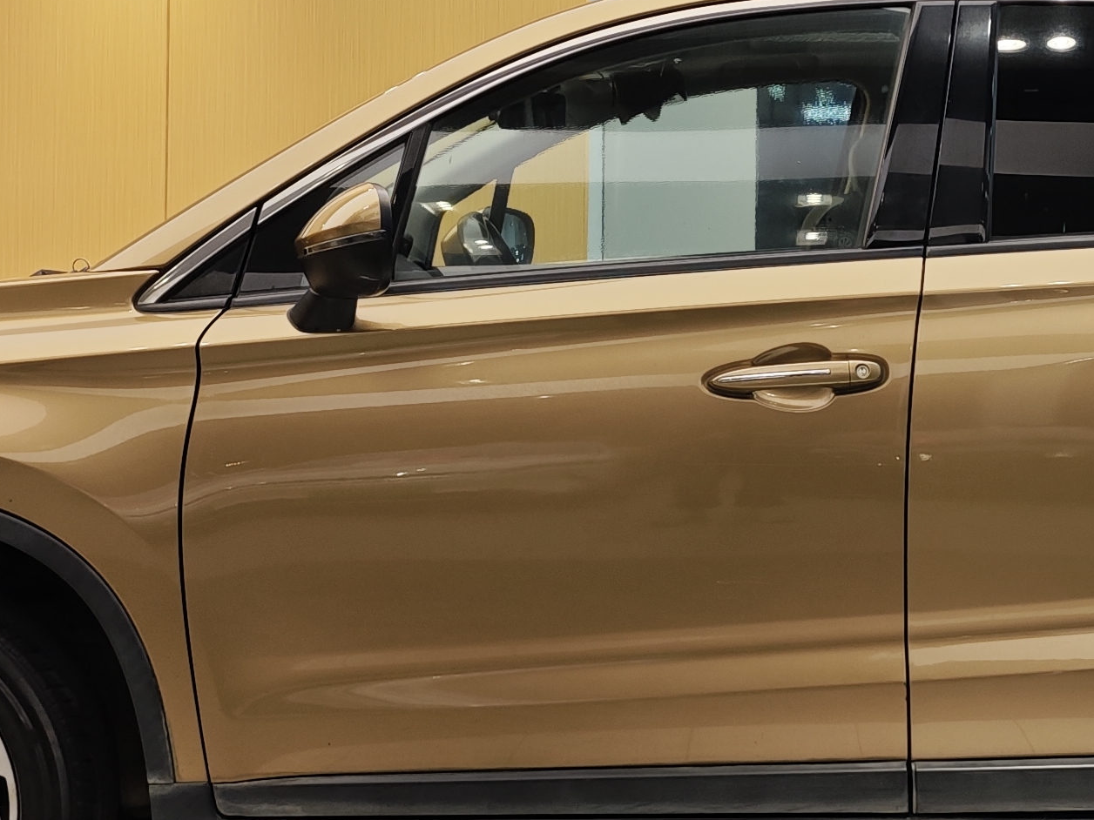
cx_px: 774
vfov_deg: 19.6
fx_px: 2370
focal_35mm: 75
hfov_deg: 25.8
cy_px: 272
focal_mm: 8.7
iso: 64
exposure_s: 1/100
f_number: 1.9
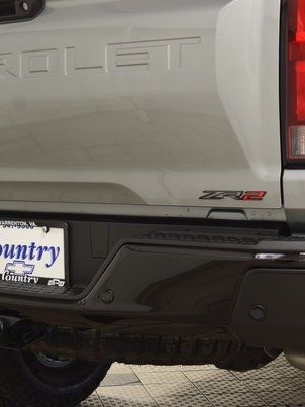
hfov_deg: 16.9
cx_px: 99
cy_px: 194
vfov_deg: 22.5
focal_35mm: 87
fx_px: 1023
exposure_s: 1/15
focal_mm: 38
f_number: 6.3
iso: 720
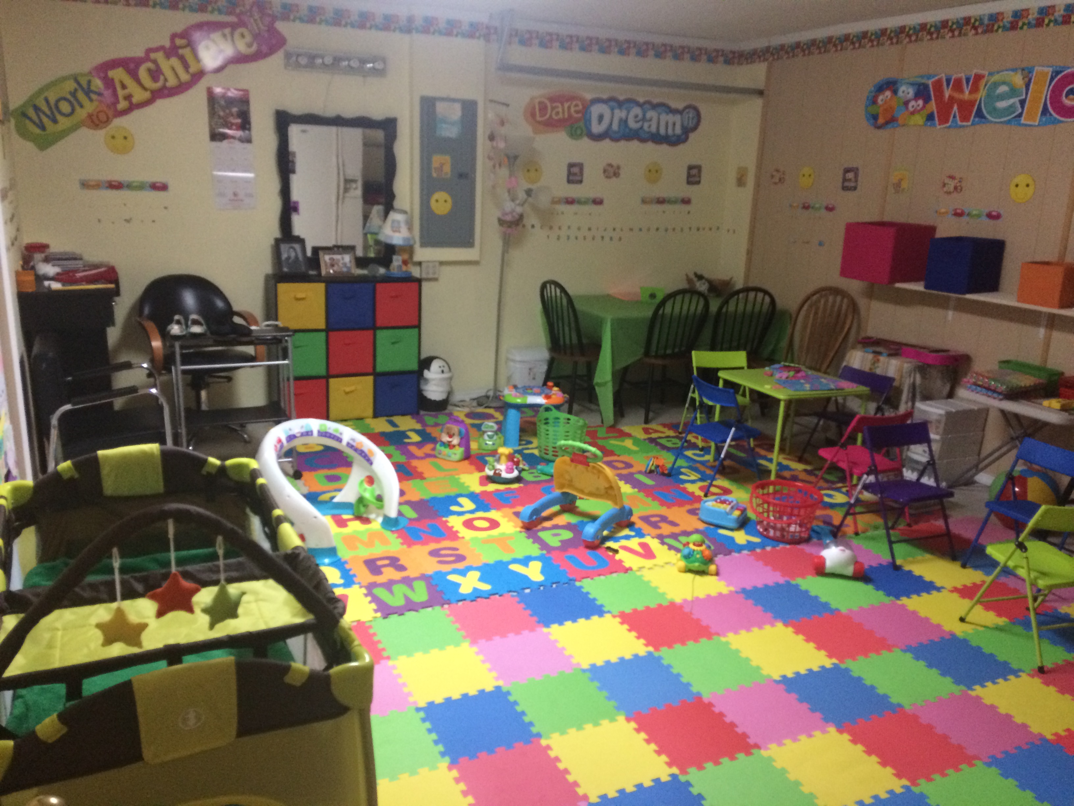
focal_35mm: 29
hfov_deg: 61.7
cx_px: 537
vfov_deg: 48.2
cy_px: 403
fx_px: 900
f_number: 2.2
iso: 250
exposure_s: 1/20
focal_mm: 4.15
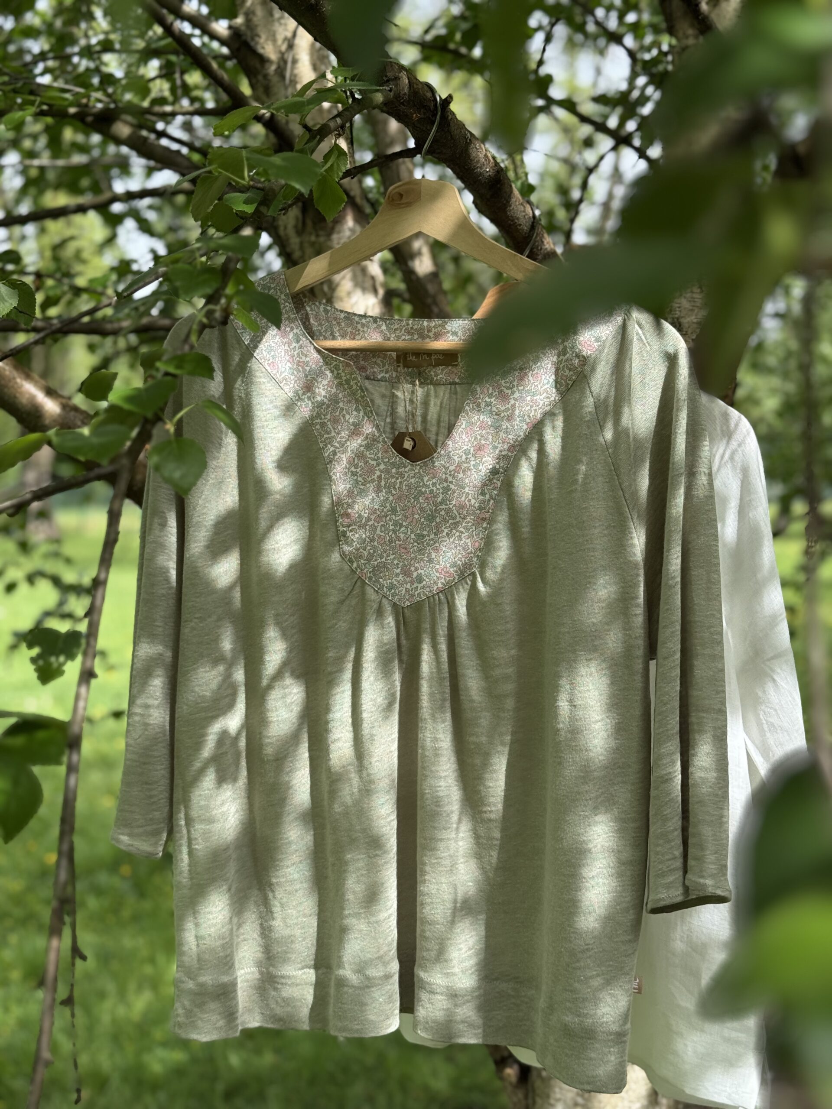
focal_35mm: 48
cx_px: 416
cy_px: 554
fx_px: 1538
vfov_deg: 39.7
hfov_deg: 30.3
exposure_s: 1/1287
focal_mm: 6.76
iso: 64
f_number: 1.78
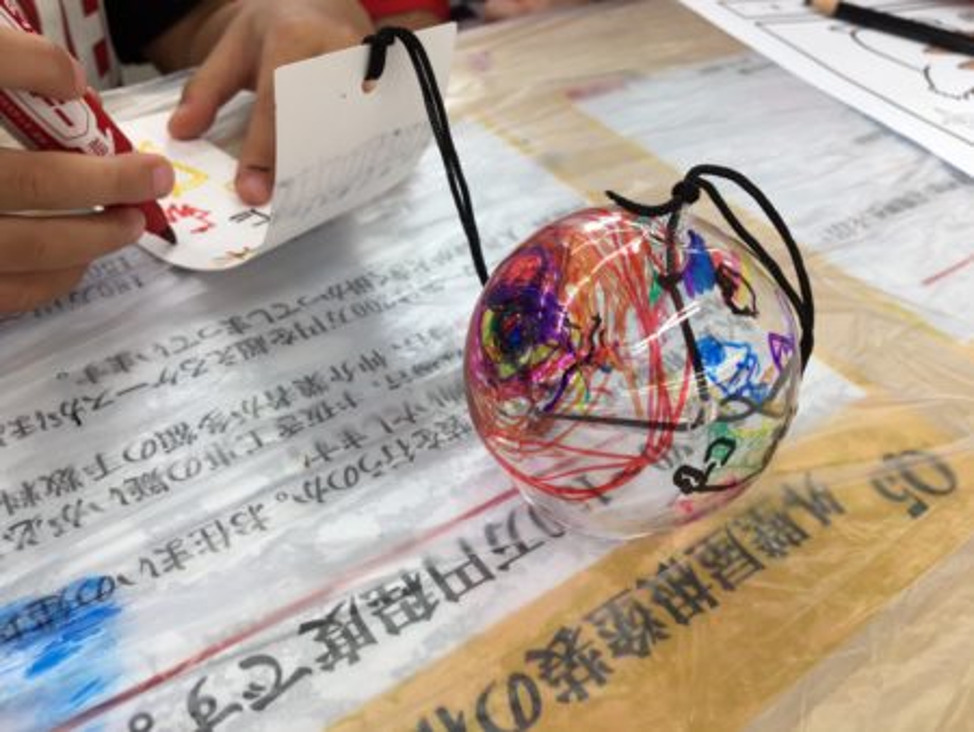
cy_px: 366
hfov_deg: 61.6
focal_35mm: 29
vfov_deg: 48.3
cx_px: 487
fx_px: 816
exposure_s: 1/60
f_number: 2.2
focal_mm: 4.15
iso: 32
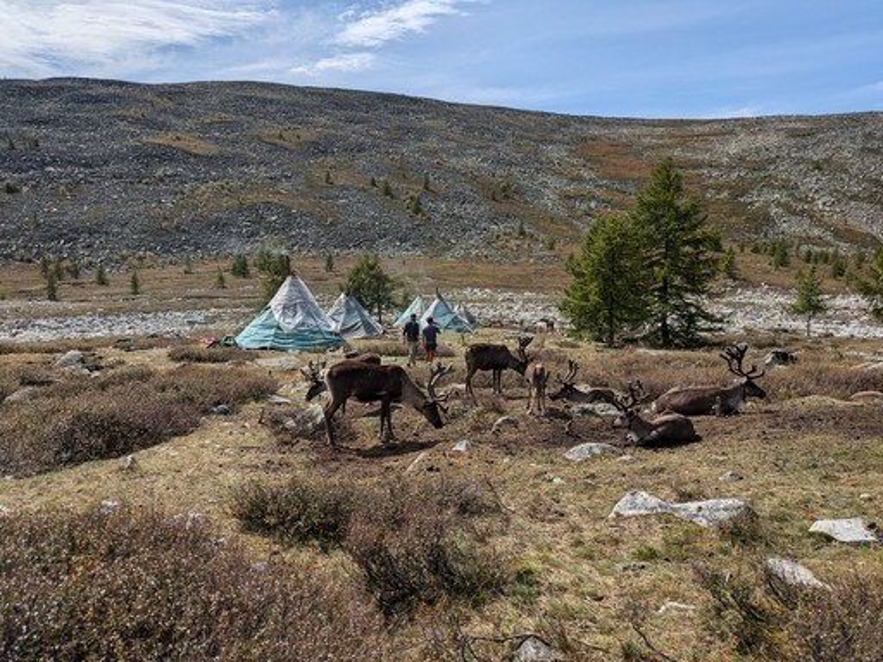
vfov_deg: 54.9
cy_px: 331
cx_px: 442
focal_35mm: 25
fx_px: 638
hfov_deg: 69.4
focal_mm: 5.43
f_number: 1.89
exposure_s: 1/3559
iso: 43
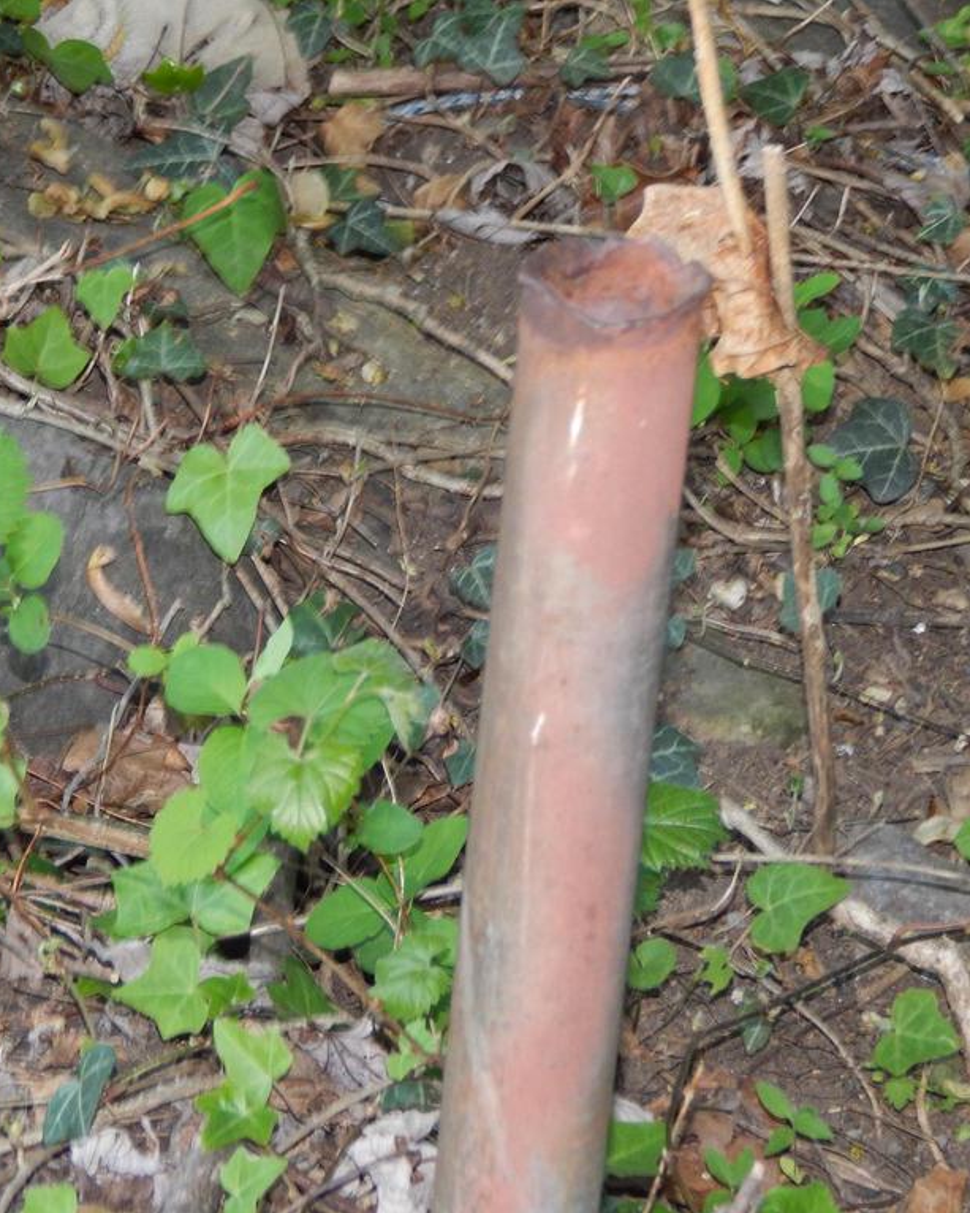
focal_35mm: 171
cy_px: 606
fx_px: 6135
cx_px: 313
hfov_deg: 9.0
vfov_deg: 11.3
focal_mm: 23.4
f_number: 4.8
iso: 220
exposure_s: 1/30
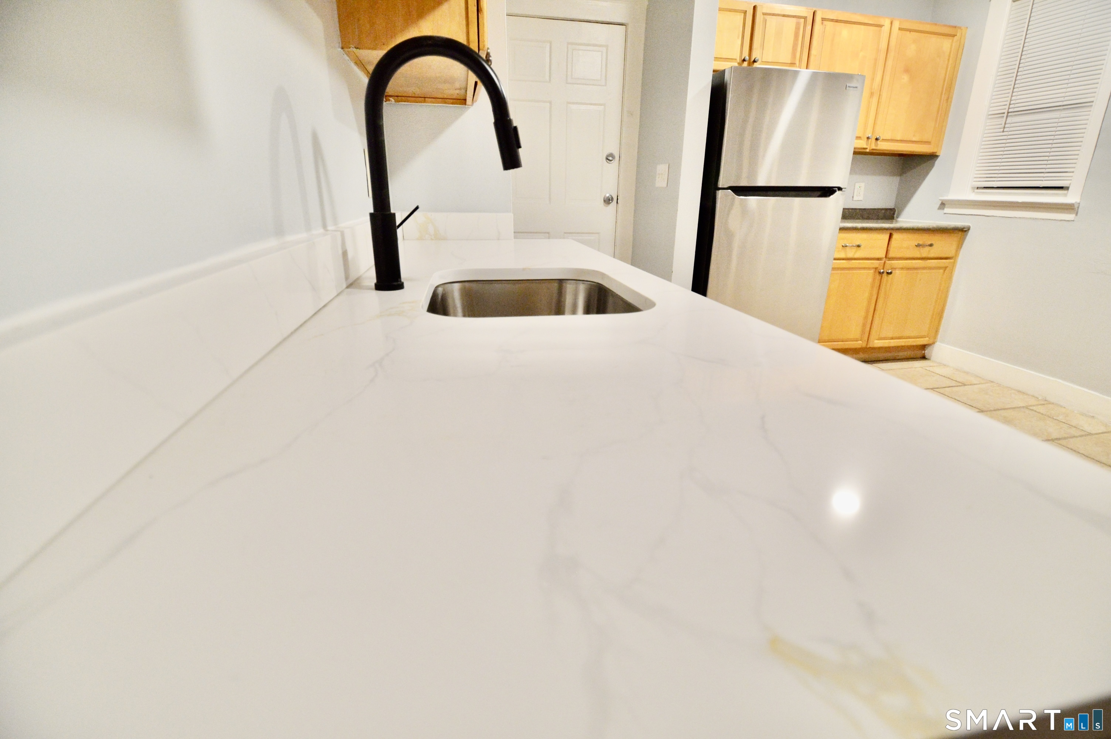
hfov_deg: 100.4
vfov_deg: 77.2
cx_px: 556
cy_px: 370
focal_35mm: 15
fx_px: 463
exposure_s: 1/60
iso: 1400
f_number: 3.5
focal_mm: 10
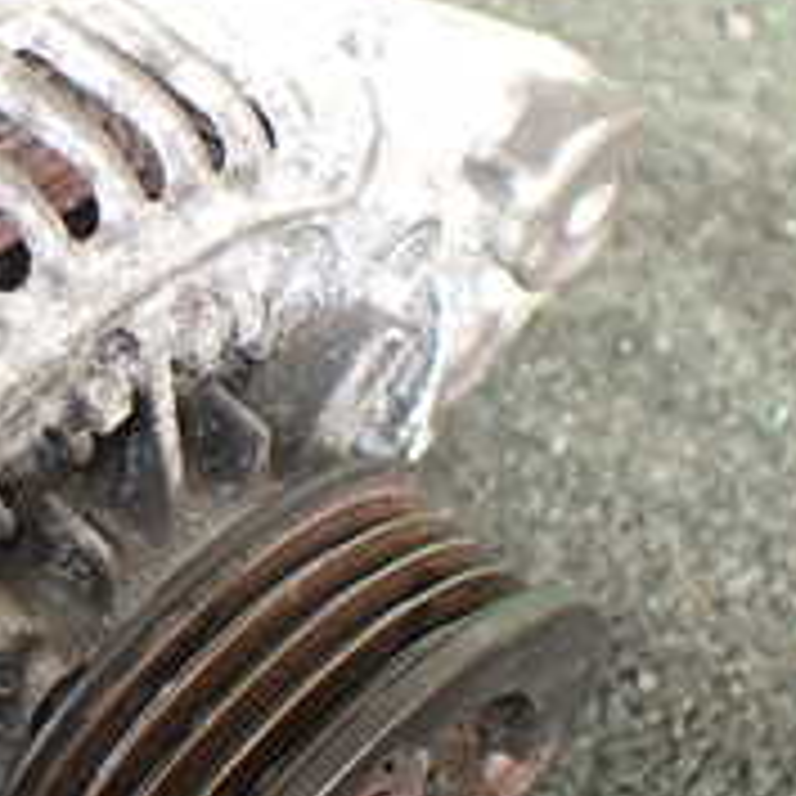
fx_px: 2341
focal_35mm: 90
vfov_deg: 19.3
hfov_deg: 18.3
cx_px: -166
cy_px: 369
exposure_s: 1/125
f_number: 2.3
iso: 320
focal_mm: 5.4
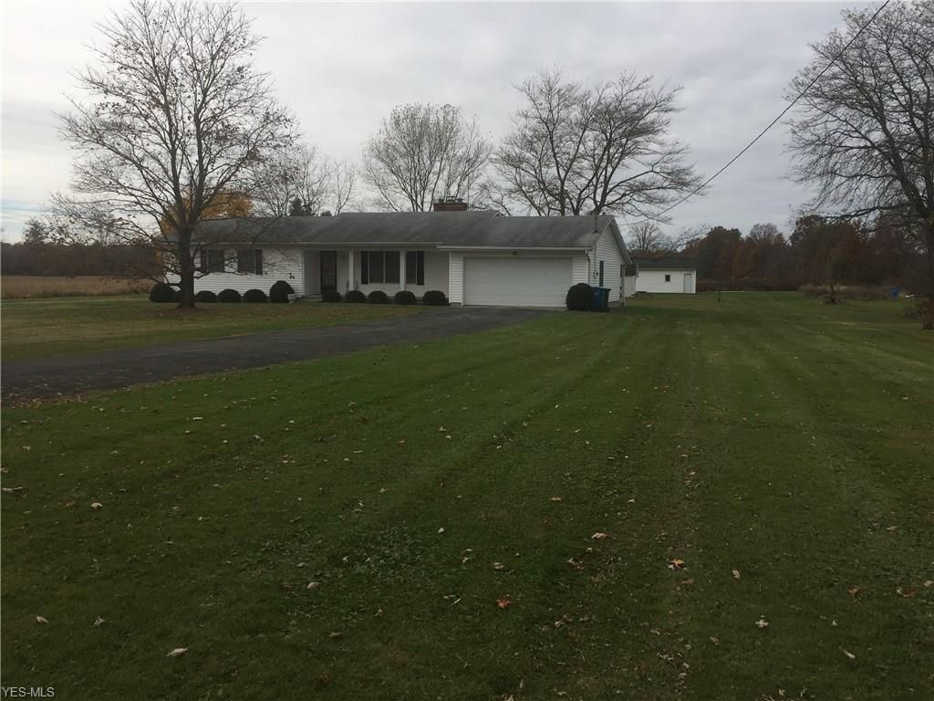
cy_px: 350
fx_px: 782
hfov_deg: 61.7
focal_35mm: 29
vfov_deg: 48.2
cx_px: 467
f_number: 2.2
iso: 32
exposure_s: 1/2083
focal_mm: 4.15
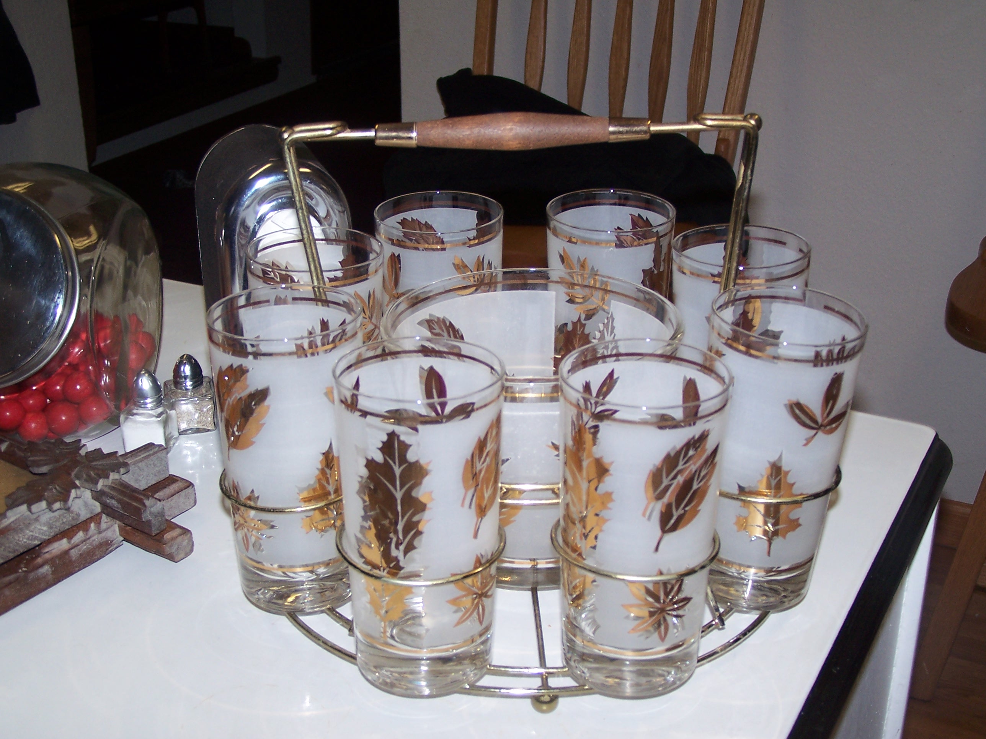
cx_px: 493
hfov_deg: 37.5
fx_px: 1453
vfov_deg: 28.6
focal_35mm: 51
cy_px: 370
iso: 80
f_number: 3
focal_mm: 8.5
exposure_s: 1/60
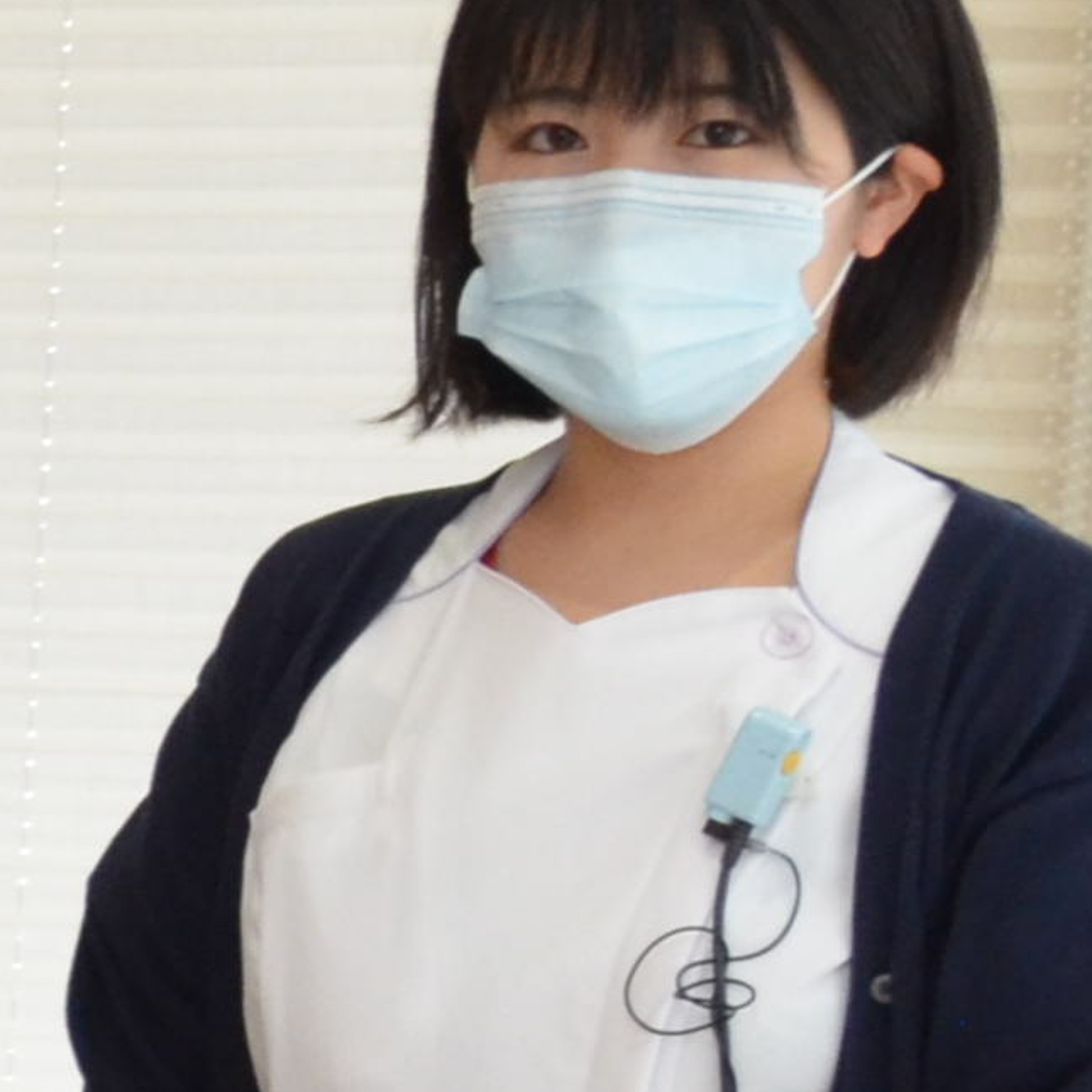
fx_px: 6246
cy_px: 1099
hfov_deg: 8.1
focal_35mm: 175
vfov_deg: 9.9
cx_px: -2534
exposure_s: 1/60
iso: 1250
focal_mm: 18
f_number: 8
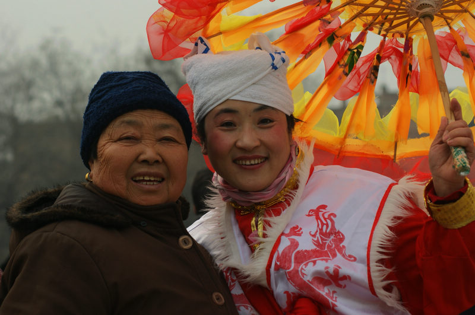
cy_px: 158
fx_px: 2174
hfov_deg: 12.5
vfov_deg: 8.3
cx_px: 238
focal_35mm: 165
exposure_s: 1/200
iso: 100
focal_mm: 110
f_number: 6.3
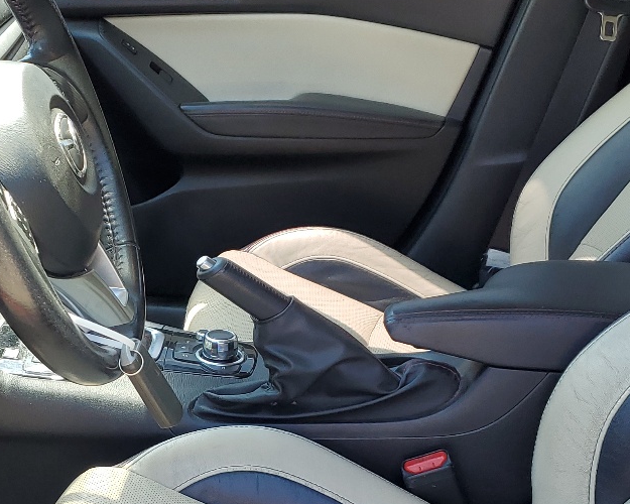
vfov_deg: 23.1
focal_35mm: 65
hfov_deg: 28.7
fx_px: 1212
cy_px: 414
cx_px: 148
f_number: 1.5
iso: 50
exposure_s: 1/270
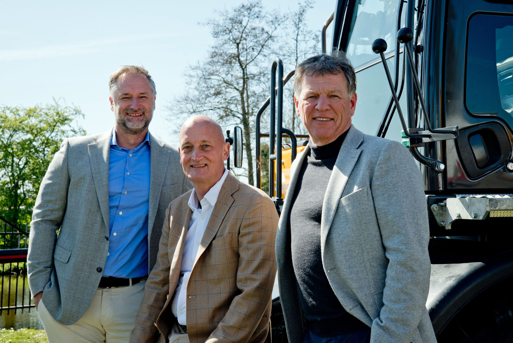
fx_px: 713
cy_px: 172
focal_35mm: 50
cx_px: 256
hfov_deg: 39.6
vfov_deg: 27.0
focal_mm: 50
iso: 250
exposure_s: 1/320
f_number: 9
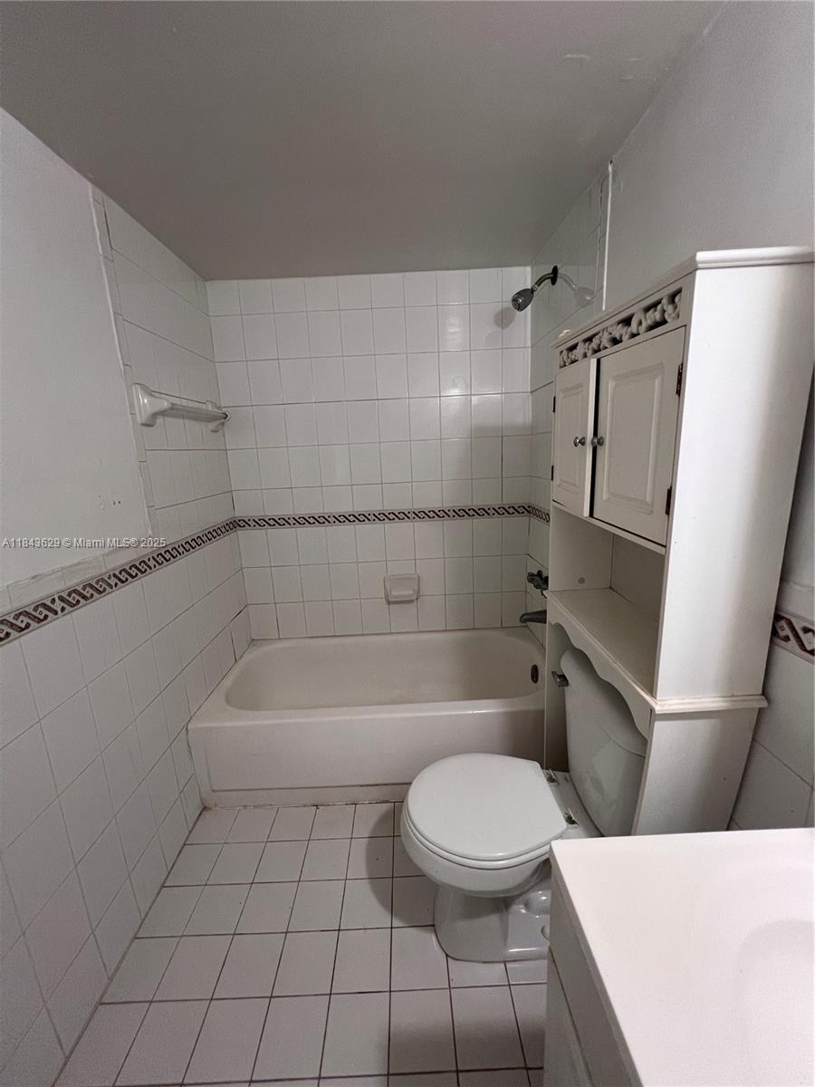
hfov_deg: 89.9
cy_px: 544
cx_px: 408
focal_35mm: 13
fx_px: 408
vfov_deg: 106.2
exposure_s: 1/60
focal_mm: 1.57
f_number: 1.8
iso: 200
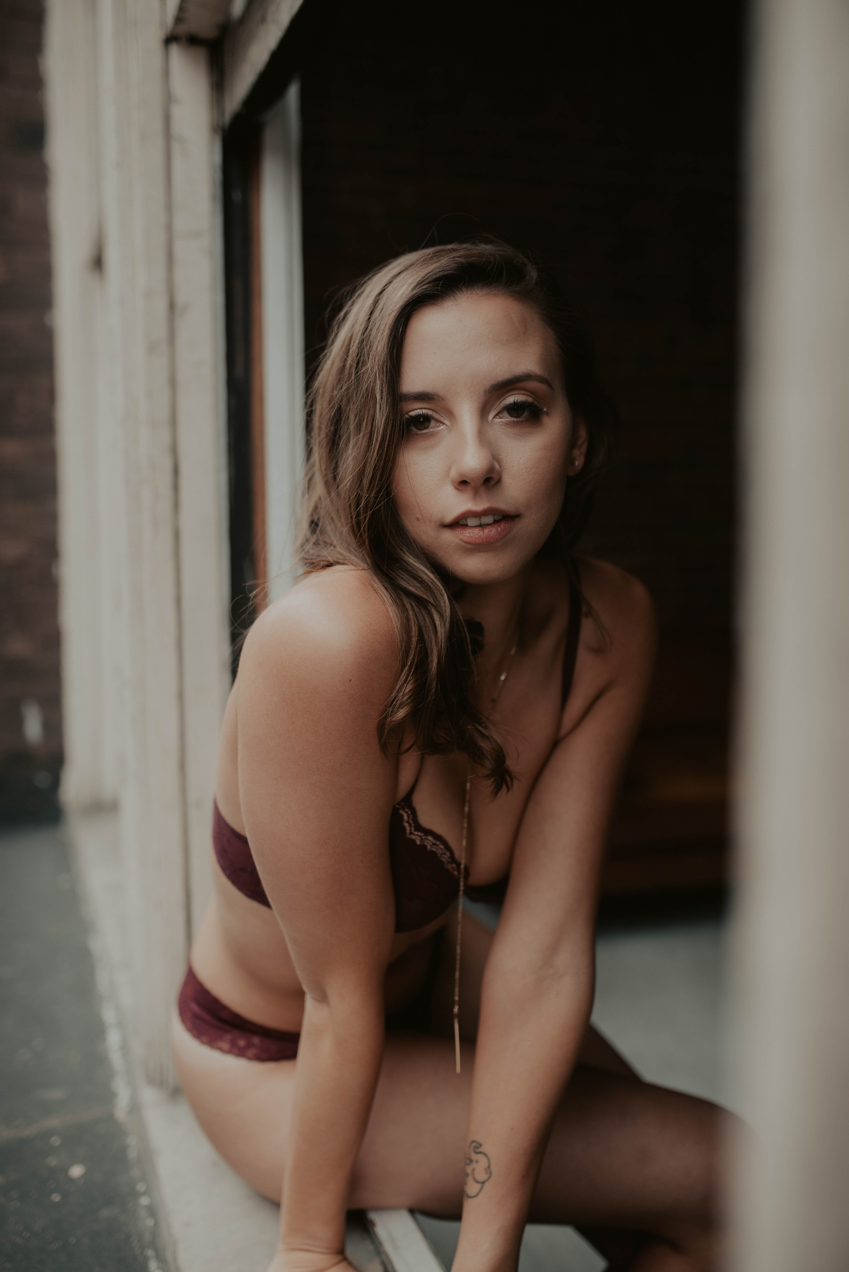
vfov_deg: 54.4
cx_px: 424
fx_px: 1237
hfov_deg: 37.9
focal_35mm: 35
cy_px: 636
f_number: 2.5
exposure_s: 1/125
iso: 200
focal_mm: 35
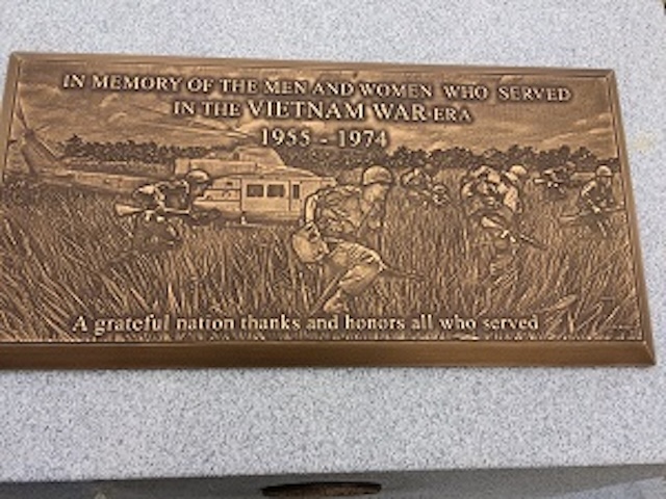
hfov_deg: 61.7
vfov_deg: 48.2
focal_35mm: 29
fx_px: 558
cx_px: 333
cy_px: 250
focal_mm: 4.15
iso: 32
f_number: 2.2
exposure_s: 1/604
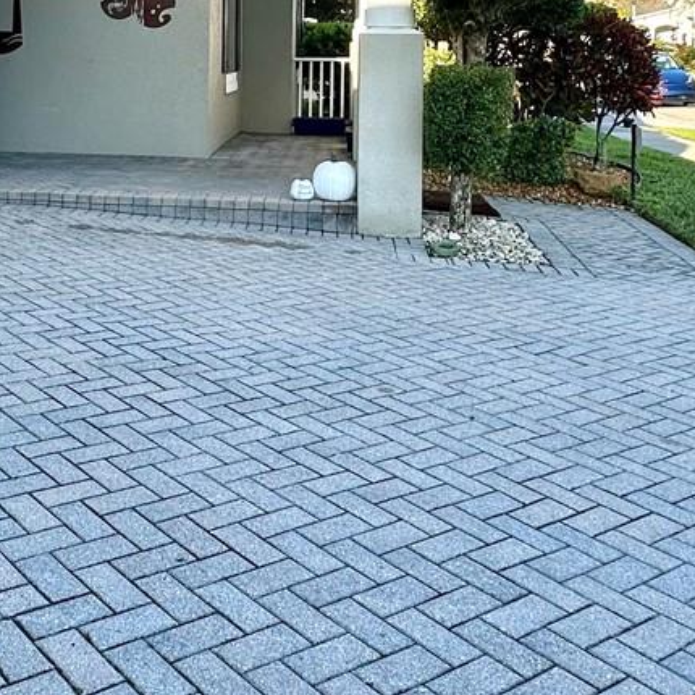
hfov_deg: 36.0
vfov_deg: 34.2
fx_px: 1045
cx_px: 178
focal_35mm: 46
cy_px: 36
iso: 40
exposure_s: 1/622
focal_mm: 2.22
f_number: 2.2
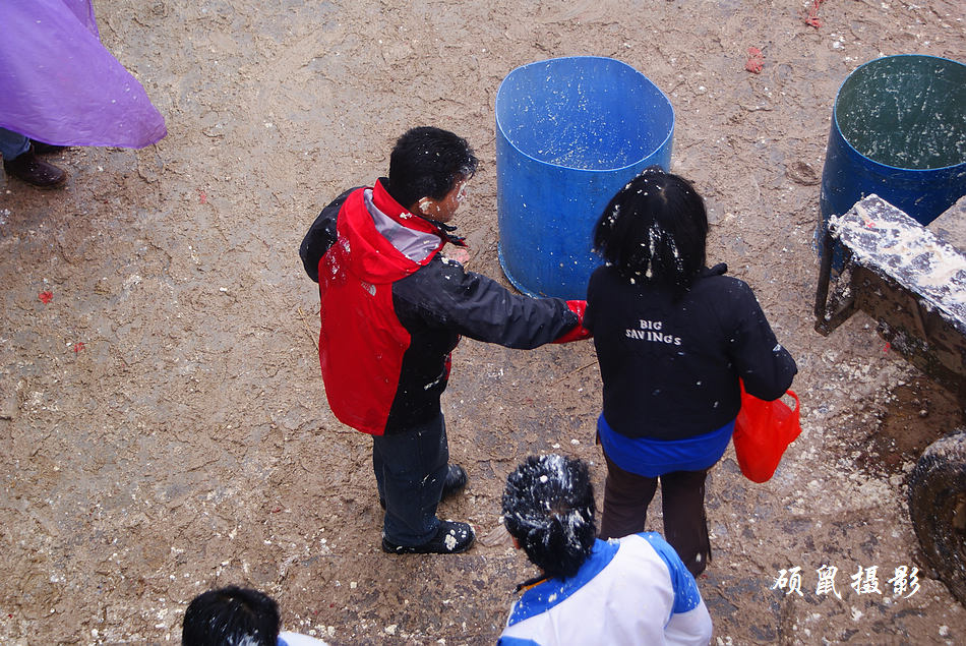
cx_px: 483
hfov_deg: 27.0
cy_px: 323
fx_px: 2014
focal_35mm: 75
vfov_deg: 18.2
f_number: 5.6
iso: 100
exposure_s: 1/100
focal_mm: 50
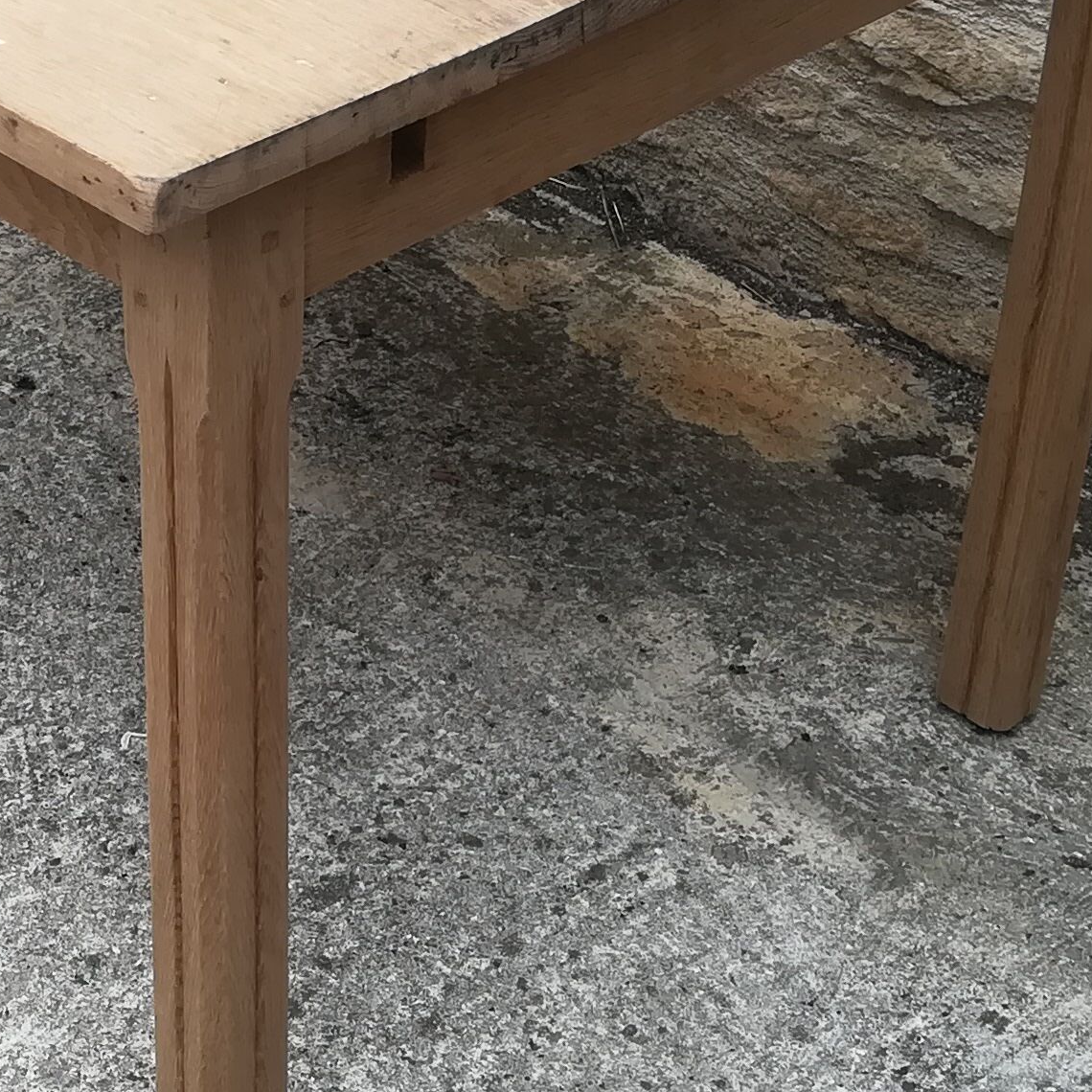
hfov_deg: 21.1
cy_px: 196
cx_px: 78
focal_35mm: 80
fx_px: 2855
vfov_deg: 21.3
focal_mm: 3.83
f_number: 2.2
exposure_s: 1/175
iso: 50
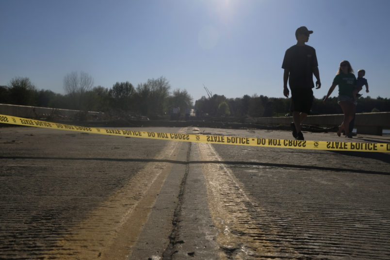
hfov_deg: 54.4
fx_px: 379
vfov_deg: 37.9
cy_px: 130
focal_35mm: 35
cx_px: 195
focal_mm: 23
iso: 250
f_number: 8
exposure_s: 1/3200
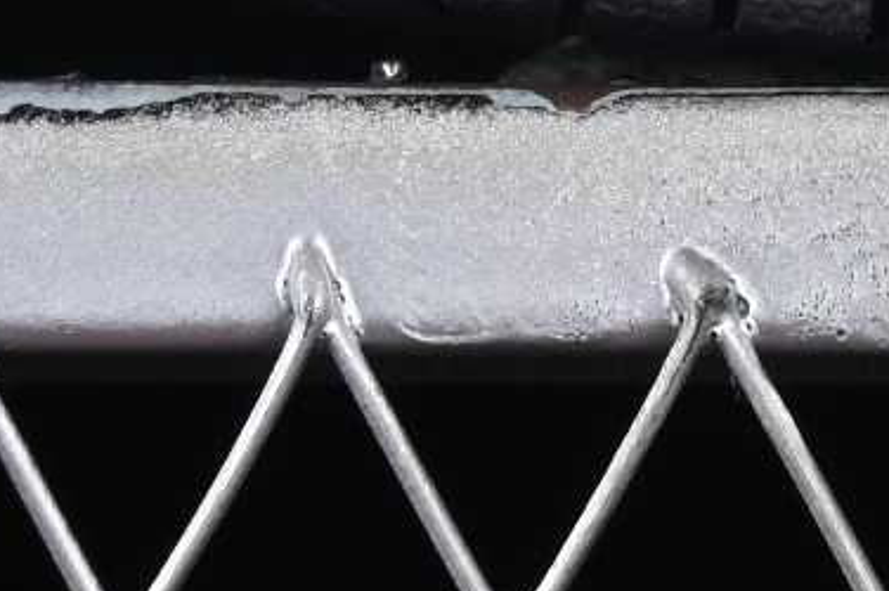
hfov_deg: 3.7
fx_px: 13718
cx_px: 1518
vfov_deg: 2.4
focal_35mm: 556
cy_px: -1232
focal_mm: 50
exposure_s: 1/80
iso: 160
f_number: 8
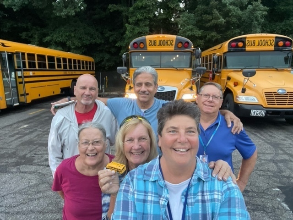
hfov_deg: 73.9
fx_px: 195
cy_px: 110
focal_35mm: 23
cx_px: 146
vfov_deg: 58.9
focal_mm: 2.71
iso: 200
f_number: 2.2
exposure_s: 1/60
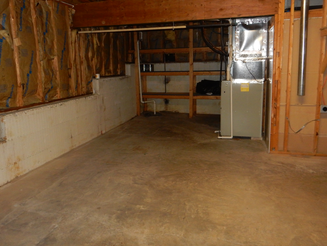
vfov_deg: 49.6
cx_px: 158
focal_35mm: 28
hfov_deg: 63.4
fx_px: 265
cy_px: 108
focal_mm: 4.5
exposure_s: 1/30
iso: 400
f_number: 3.7
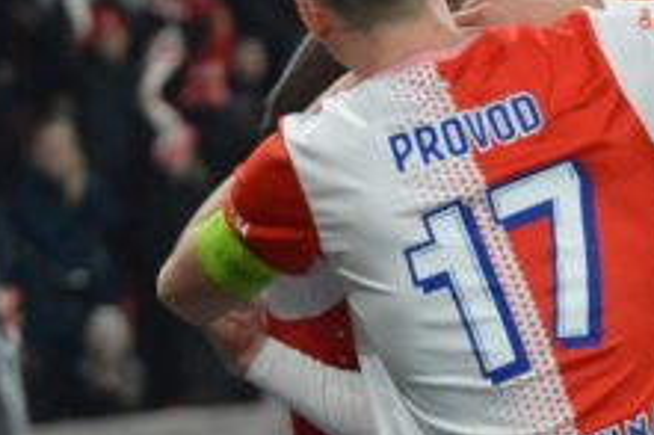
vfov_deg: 1.8
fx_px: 14213
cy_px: 206
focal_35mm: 783
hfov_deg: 2.6
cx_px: 627
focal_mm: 150
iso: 3200
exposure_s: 1/640
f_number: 4.8
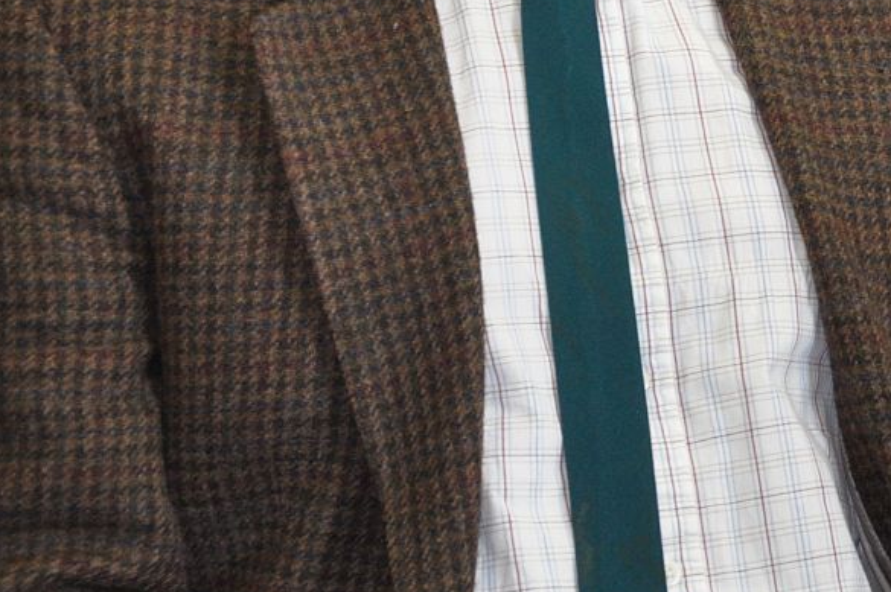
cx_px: 1167
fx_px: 5935
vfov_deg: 5.7
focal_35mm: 240
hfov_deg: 8.5
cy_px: -88
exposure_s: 1/30
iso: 640
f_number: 5
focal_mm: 52
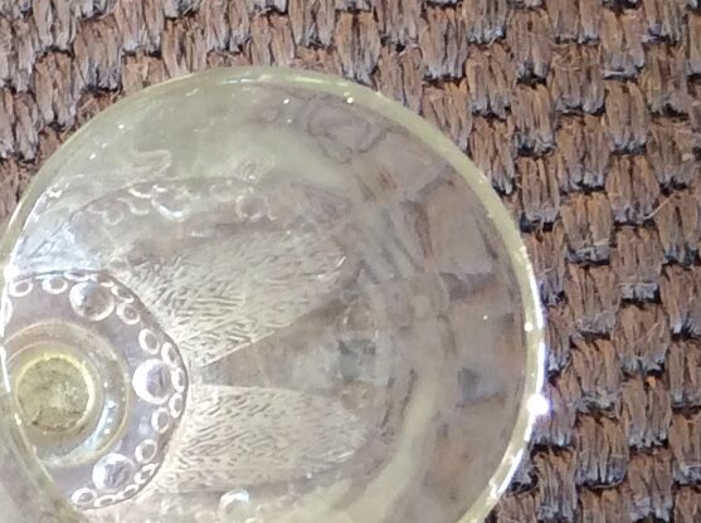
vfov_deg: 9.9
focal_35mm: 149
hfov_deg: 12.2
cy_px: 316
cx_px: -544
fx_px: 3013
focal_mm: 3.3
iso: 40
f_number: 2.4
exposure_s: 1/25
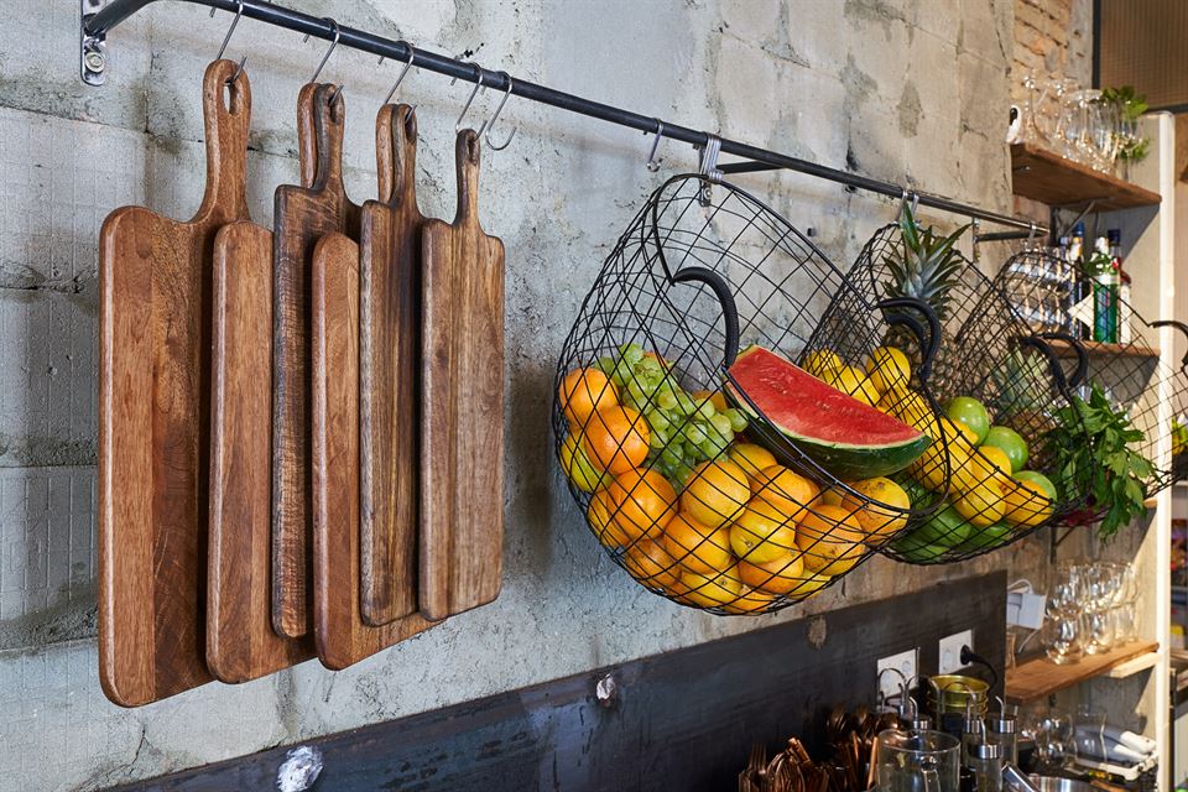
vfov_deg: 37.9
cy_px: 396
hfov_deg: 54.4
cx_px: 594
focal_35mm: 35
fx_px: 1155
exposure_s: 1/1.59
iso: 100
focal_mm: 35
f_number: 8
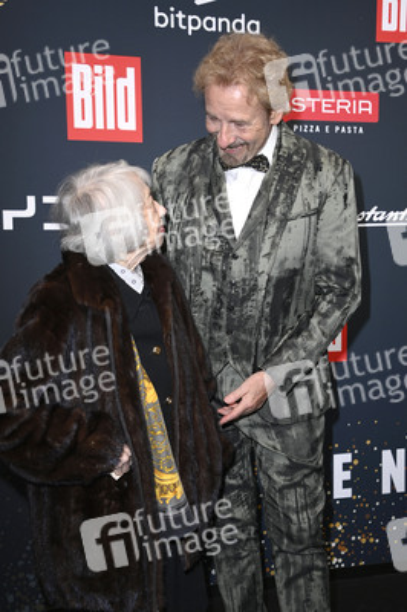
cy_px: 306
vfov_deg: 43.6
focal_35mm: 45
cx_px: 204
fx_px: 764
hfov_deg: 29.8
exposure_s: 1/250
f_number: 5.6
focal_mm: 45
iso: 320
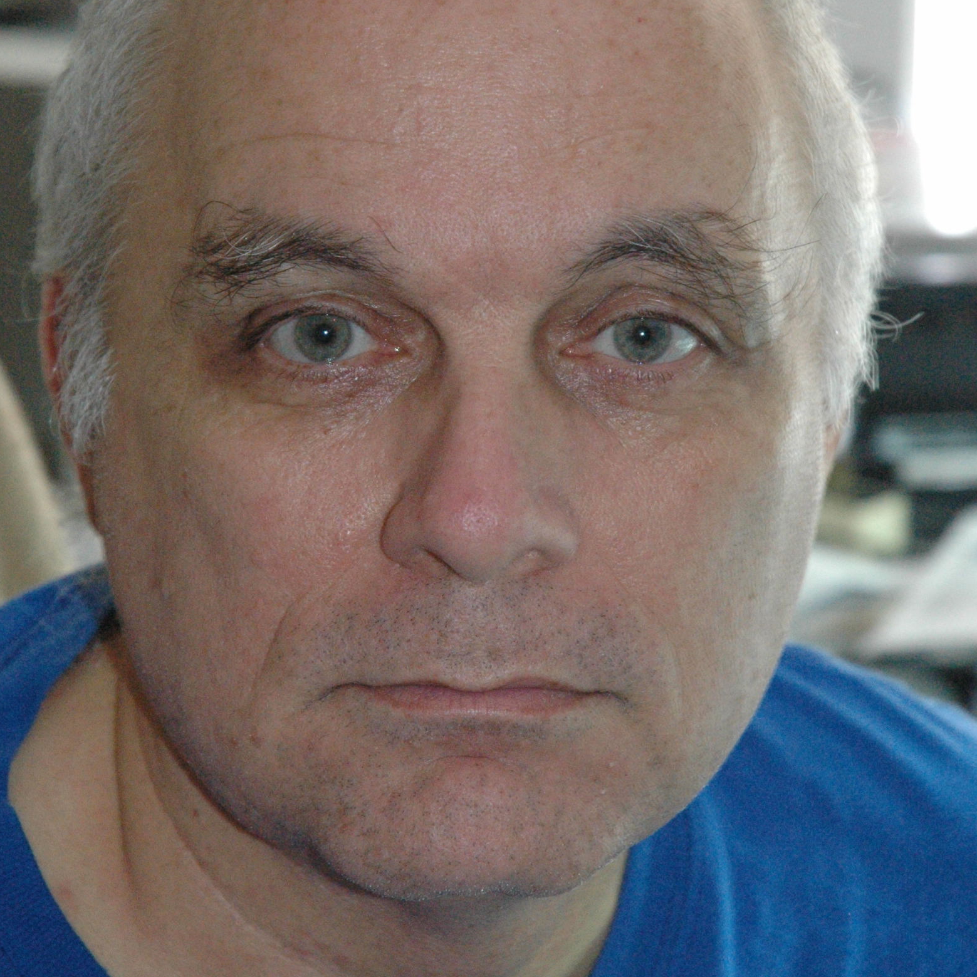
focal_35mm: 172
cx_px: 430
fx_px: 5492
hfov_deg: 10.2
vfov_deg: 10.2
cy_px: 444
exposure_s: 1/6
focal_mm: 70
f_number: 5
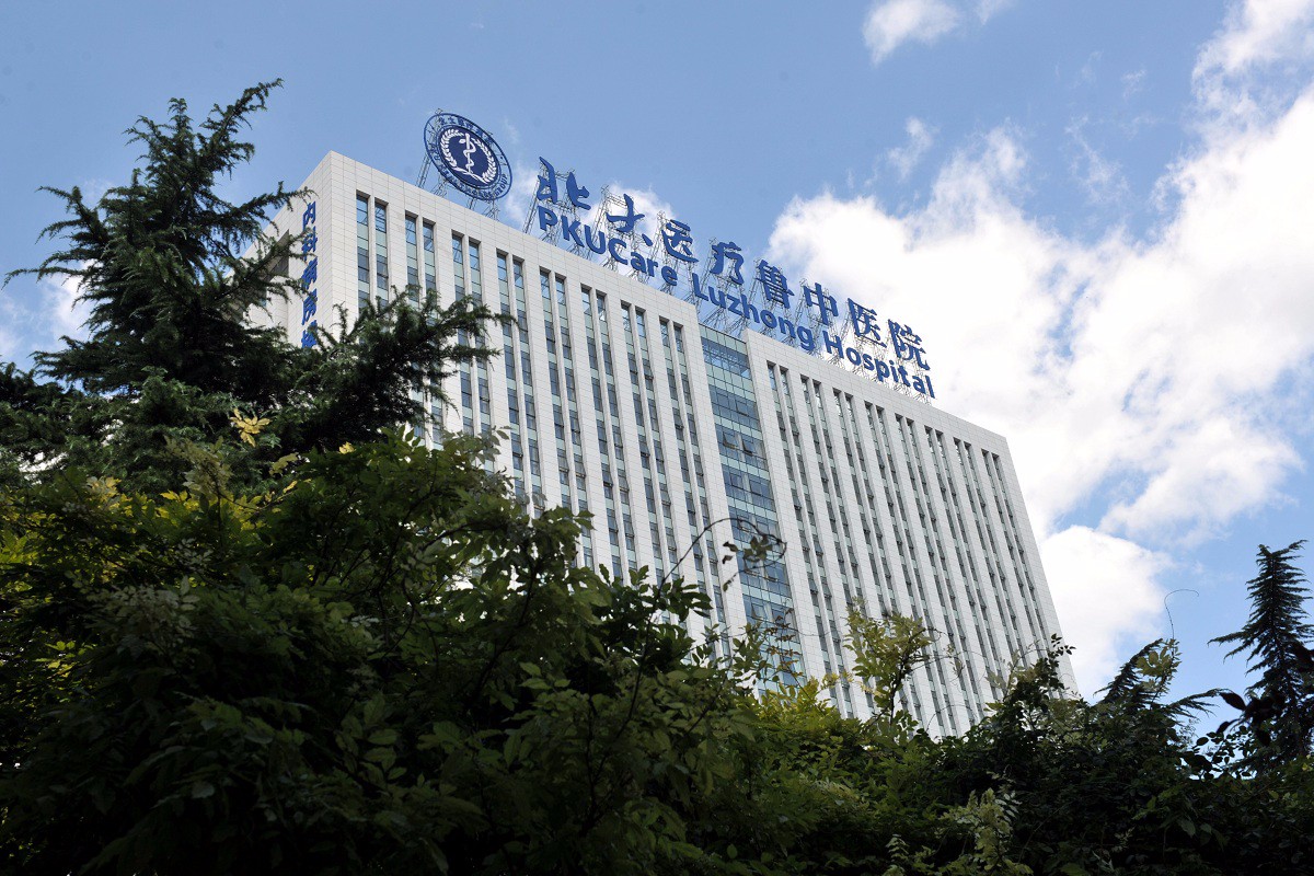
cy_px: 438
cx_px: 657
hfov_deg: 46.4
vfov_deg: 31.9
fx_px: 1533
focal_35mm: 42
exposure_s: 1/500
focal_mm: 42
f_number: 11
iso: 400
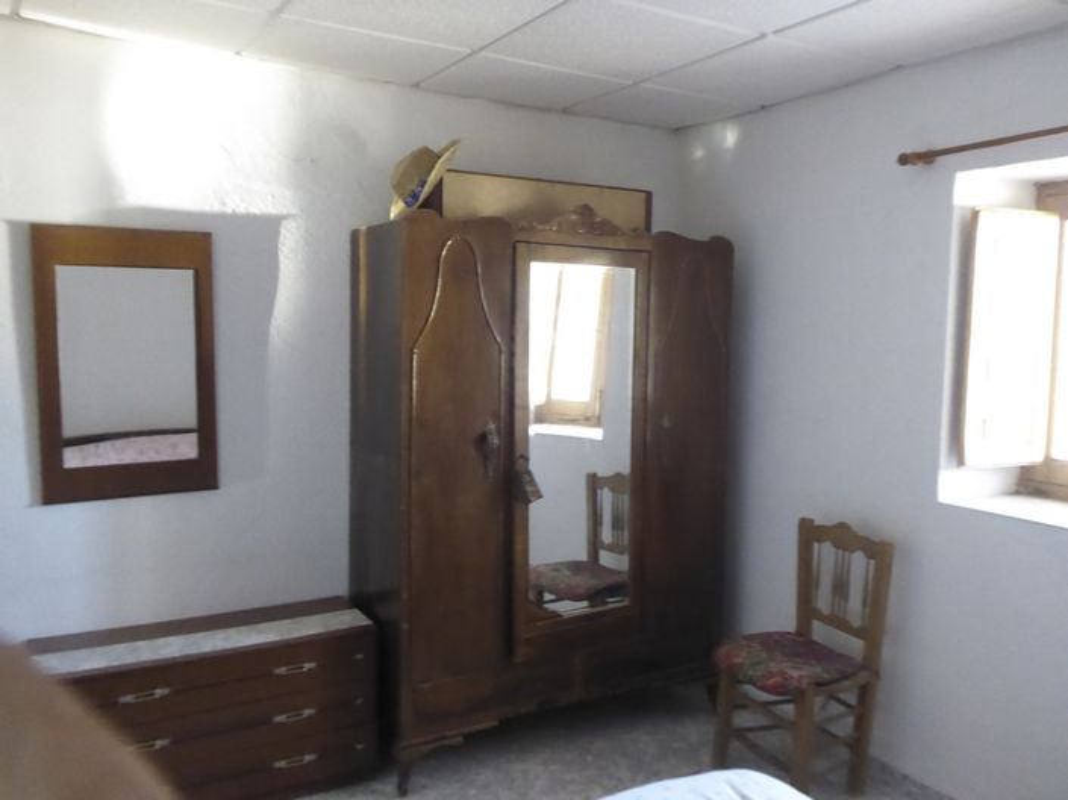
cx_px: 534
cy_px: 400
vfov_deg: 48.2
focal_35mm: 29
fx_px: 894
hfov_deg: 61.7
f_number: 3.5
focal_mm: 5
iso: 1600
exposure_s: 1/30
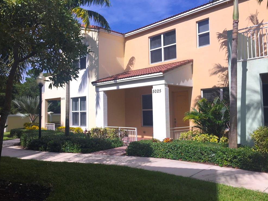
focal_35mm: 30
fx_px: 232
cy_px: 98
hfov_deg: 60.0
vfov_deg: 46.8
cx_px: 130
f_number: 2.2
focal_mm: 4.15
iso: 32
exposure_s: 1/1600
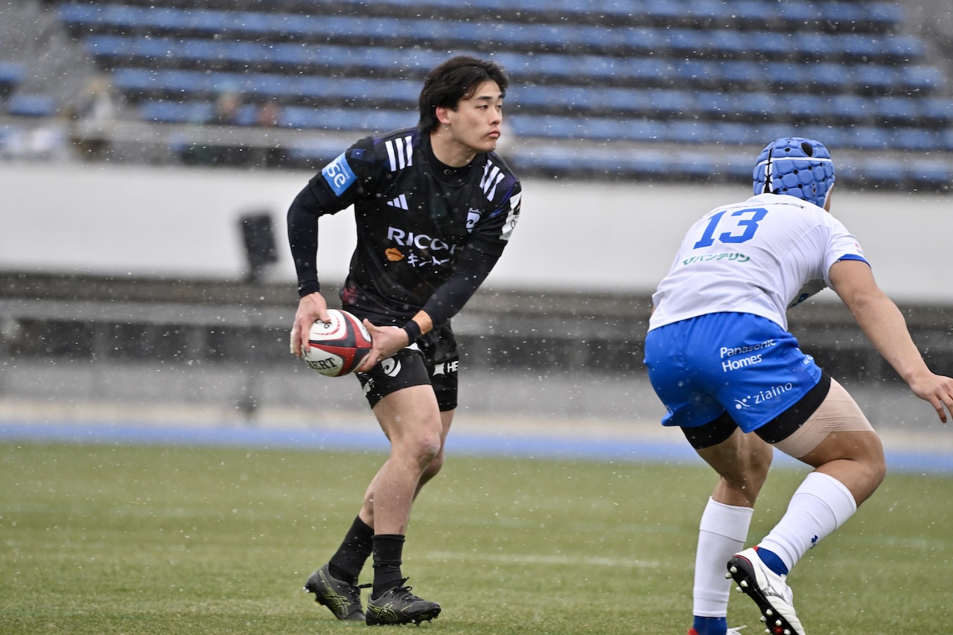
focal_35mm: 490
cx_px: 476
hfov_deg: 4.2
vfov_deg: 2.8
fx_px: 12969
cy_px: 318
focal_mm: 490
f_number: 5.6
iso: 1000
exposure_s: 1/1250
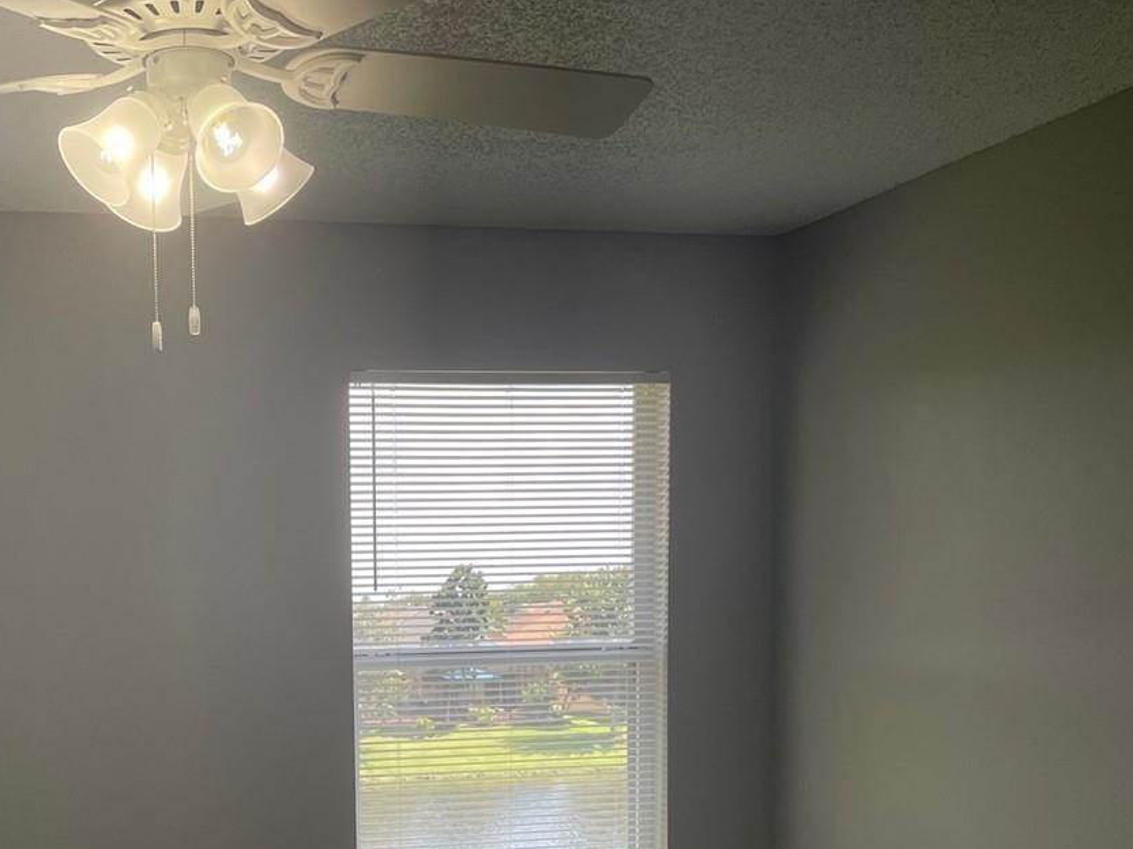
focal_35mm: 50
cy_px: 790
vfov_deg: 27.9
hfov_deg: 37.0
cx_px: 242
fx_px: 1637
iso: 32
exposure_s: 1/324
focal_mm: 4.2
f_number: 1.6
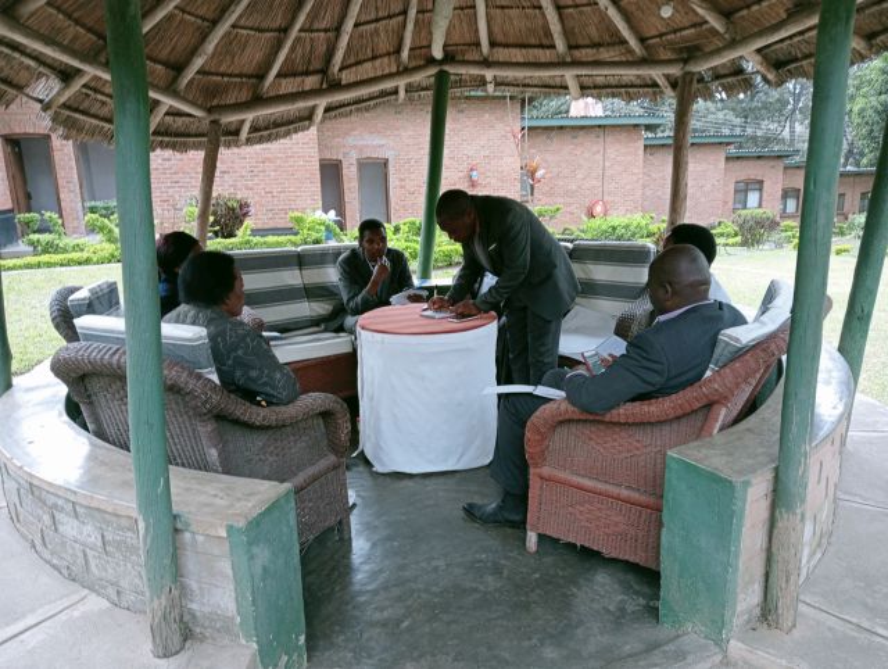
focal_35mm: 28
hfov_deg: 63.4
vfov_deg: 49.9
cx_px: 444
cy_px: 334
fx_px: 719
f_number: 1.8
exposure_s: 1/50
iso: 131
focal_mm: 4.04
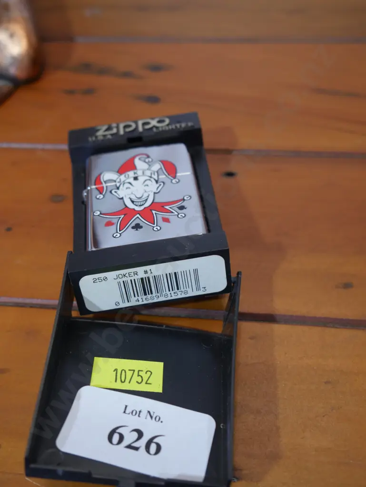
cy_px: 244
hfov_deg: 30.3
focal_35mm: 48
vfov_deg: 39.6
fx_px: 676
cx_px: 183
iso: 640
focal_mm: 24
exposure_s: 1/60
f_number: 5.2
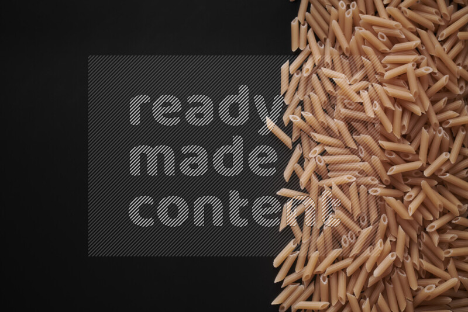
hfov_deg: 39.6
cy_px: 156
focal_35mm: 50
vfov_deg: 27.0
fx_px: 650
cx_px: 234
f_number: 8
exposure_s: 1/100
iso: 160
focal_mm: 50
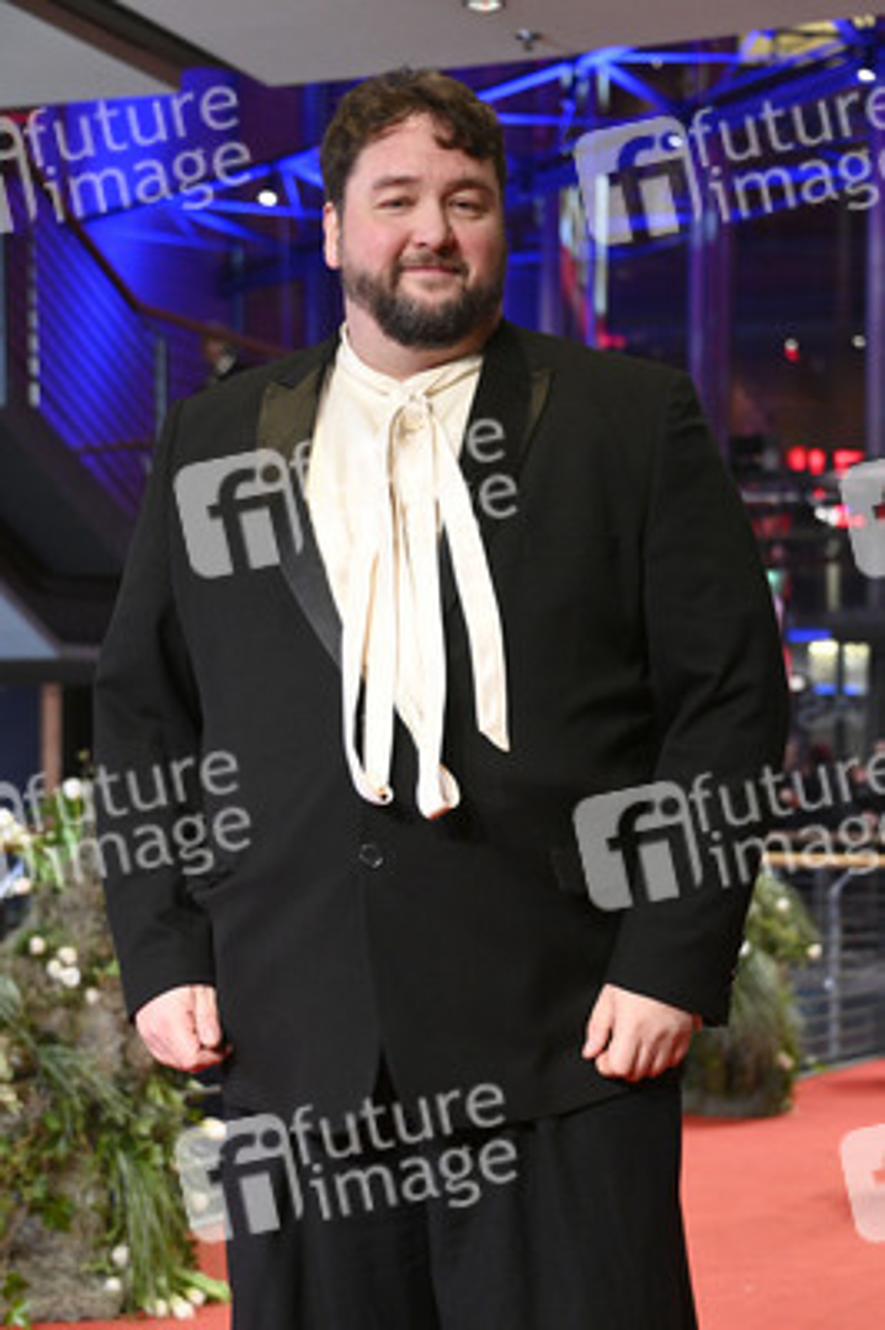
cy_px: 665
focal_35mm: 68
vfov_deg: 29.7
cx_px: 442
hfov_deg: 20.0
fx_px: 2512
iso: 5000
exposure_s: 1/250
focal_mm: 68
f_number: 4.8
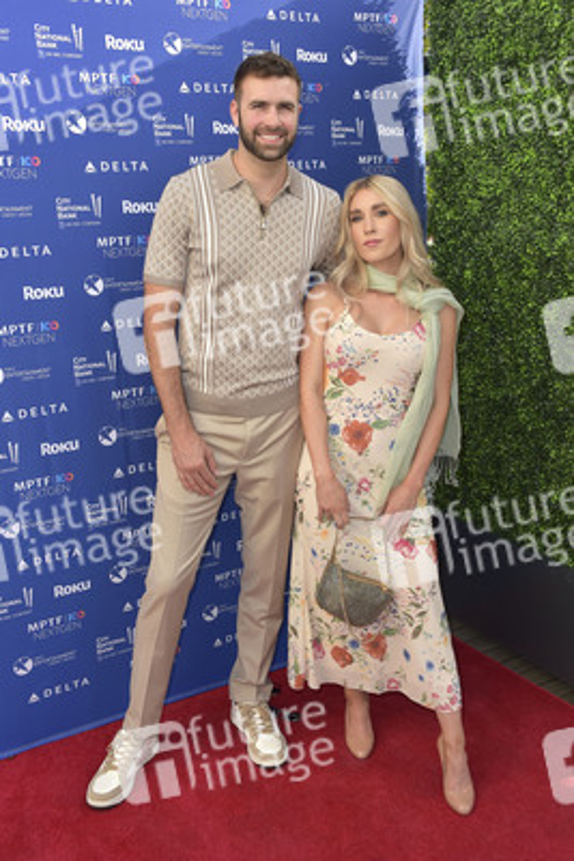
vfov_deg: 54.4
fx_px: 836
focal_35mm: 35
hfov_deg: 37.9
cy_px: 430
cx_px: 287
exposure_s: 1/250
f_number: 8
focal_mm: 35
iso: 250
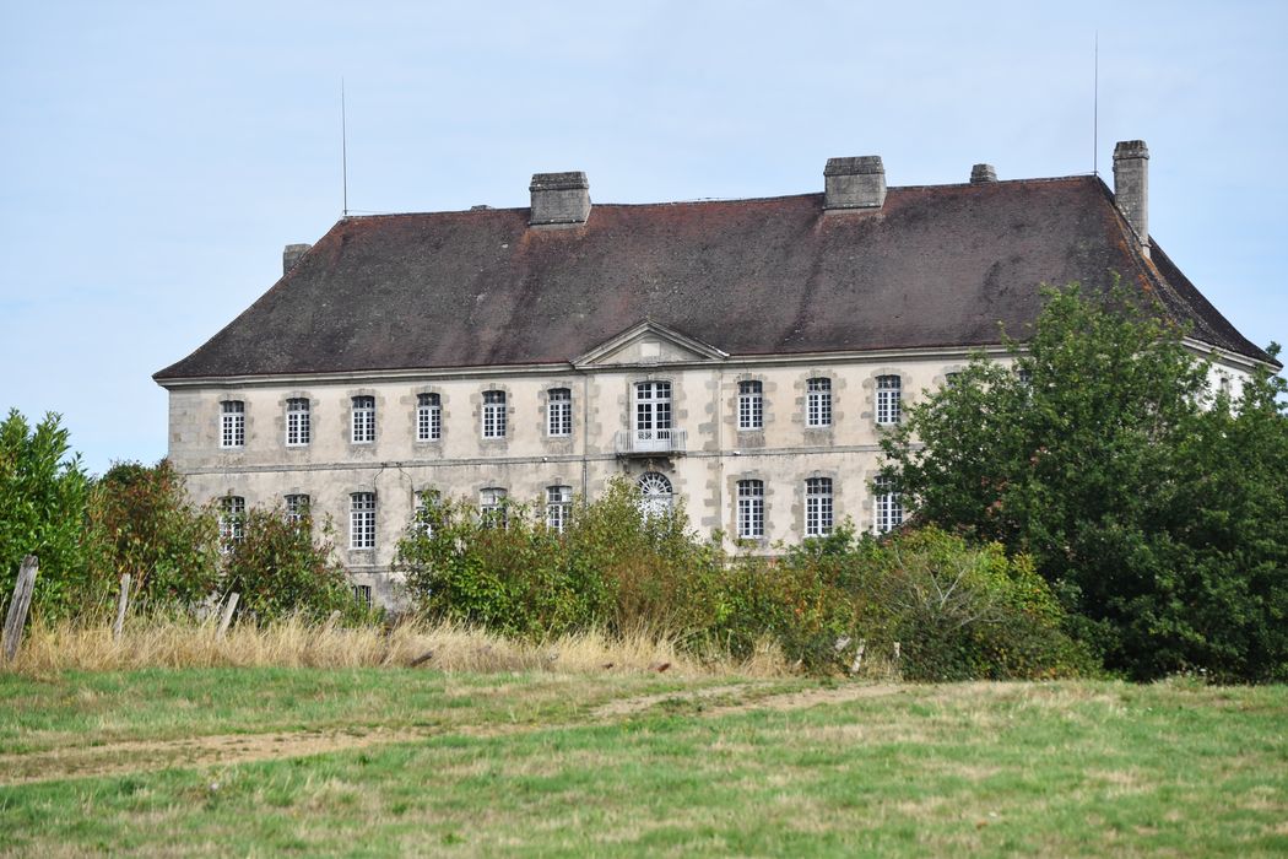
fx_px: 5366
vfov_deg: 9.1
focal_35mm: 150
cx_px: 644
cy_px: 430
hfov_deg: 13.7
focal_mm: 100
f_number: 6.3
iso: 200
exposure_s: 1/640
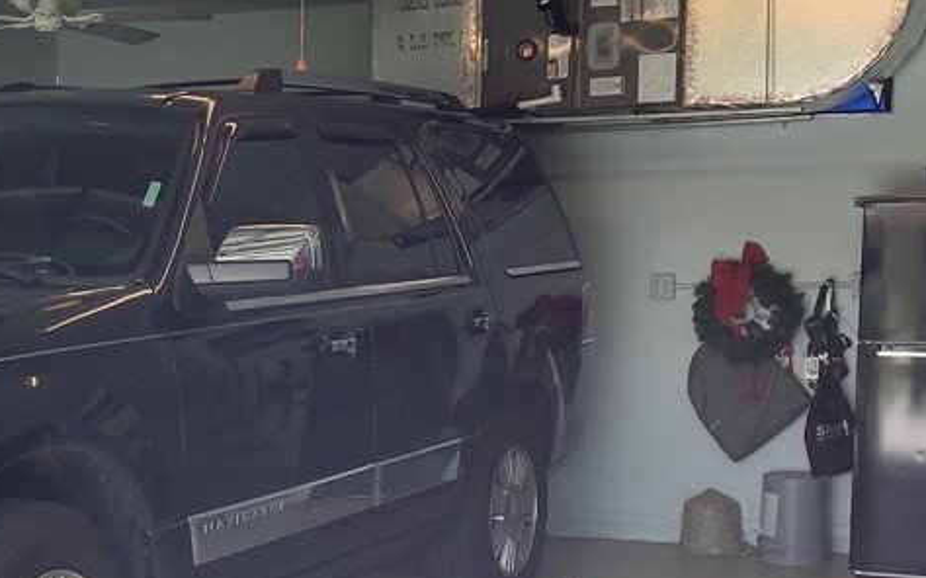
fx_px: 1791
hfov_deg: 28.6
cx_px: 254
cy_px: 482
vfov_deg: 18.1
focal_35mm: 71
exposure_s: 1/208
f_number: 2.4
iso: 25
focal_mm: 3.3
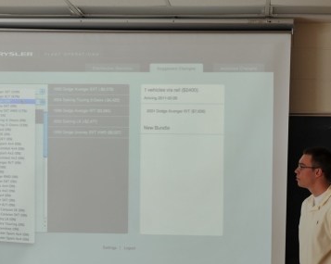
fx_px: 979
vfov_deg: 15.1
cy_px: 277
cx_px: 163
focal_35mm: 100
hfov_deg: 19.2
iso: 200
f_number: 3.2
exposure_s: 1/60
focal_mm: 38
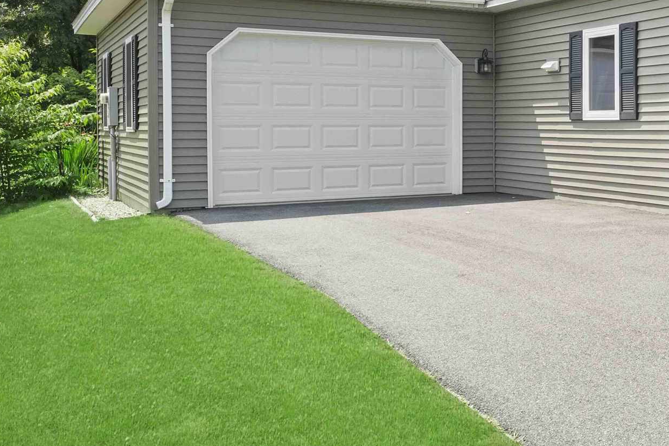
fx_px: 892
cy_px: 152
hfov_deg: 34.8
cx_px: 751
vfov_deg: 27.9
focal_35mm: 48
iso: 800
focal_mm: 19.4
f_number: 6.3
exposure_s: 1/250
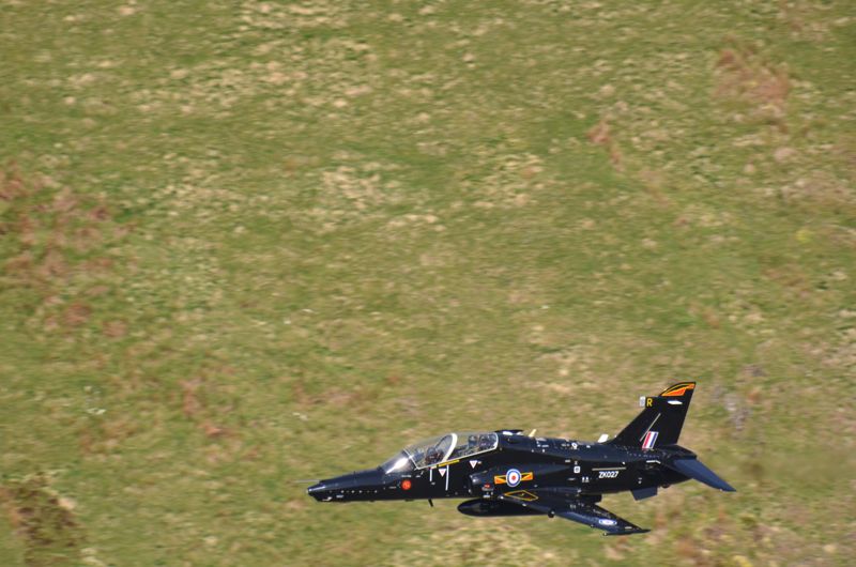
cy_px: 284
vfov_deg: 2.7
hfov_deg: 4.1
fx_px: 12102
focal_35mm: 510
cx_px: 428
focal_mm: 340
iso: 400
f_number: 6.3
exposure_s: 1/1250
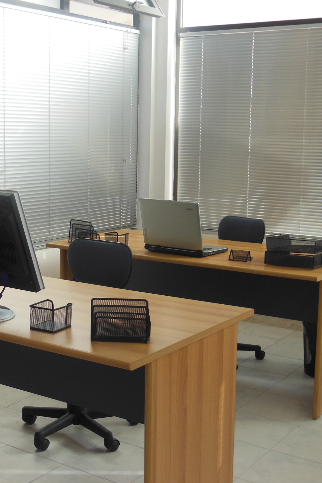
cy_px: 238
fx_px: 738
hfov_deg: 24.6
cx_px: 129
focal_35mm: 55
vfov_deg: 36.2
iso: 125
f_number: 4.1
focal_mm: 6.9
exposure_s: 1/125
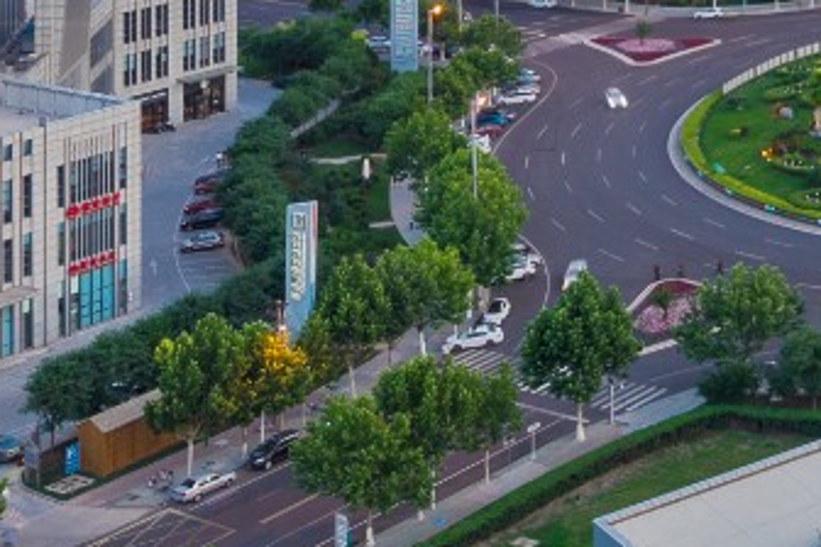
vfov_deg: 14.9
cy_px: -405
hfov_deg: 21.1
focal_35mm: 81
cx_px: 1236
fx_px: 1847
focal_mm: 17
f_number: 9
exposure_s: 1/3
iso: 50
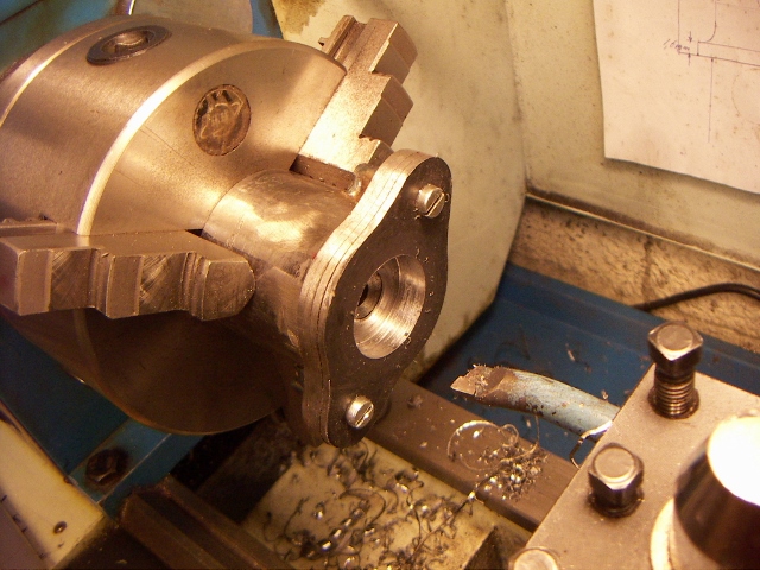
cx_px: 380
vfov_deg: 39.7
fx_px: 790
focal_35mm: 36
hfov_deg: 51.4
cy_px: 285
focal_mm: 4.7
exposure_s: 1/50
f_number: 2.8
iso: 125
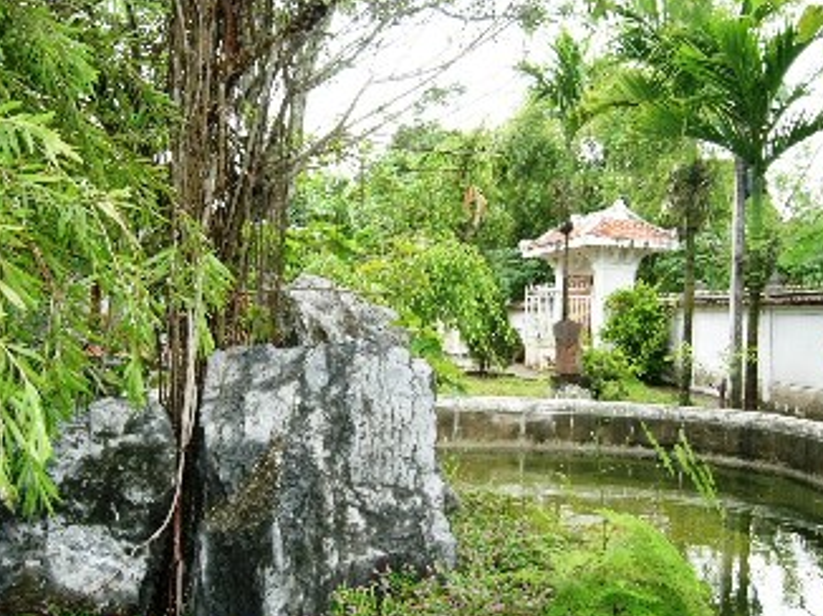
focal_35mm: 43
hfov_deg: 43.8
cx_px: 351
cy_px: 305
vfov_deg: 33.6
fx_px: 1022
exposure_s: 1/30
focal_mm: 5.8
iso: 100
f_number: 2.8
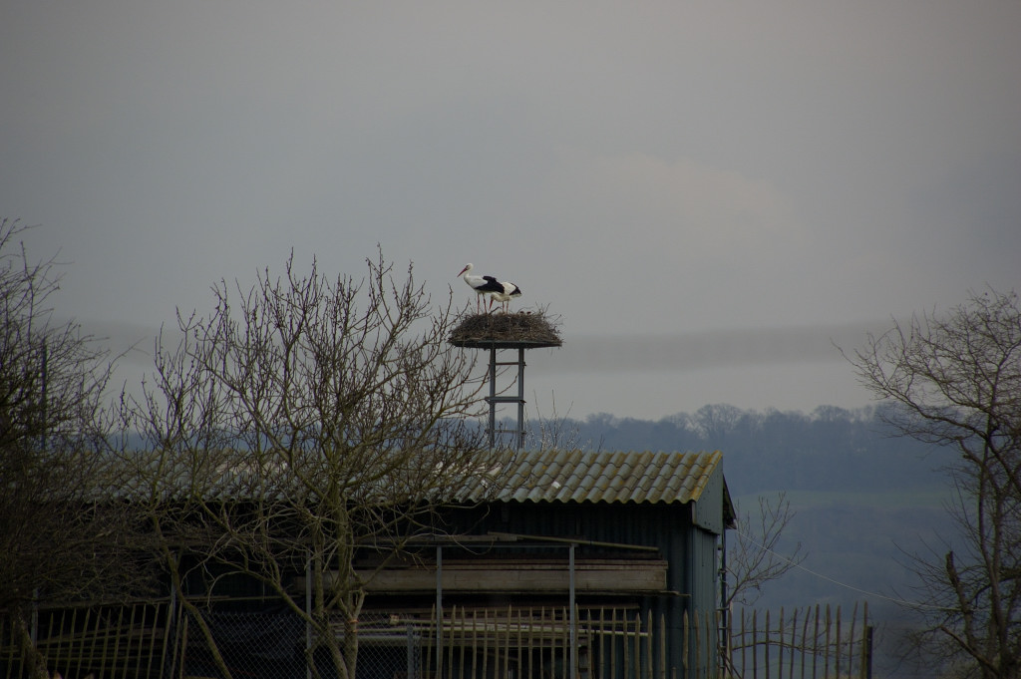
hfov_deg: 6.9
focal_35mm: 300
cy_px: 340
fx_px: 8501
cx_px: 510
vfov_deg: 4.6
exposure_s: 1/1250
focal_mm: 200
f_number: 6.3
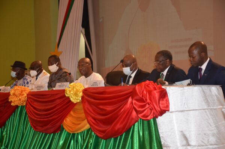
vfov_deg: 13.8
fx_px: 617
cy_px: 74
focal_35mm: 99
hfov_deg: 20.7
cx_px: 112
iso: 800
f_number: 5.3
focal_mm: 66
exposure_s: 1/60
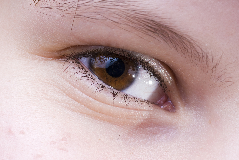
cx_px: 120
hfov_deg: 15.2
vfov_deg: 10.2
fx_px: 896
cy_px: 80
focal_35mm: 135
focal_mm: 90
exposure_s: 1/250
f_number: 14
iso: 100
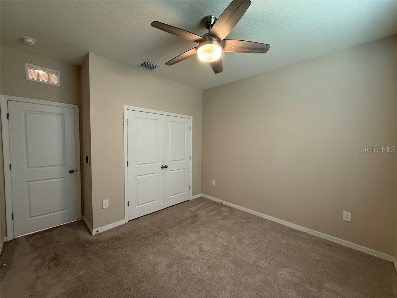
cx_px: 198
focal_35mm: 14
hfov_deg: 102.1
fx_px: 161
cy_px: 149
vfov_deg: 85.7
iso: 200
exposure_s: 1/60
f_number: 2.2
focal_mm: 2.22
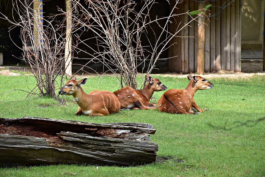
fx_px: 1237
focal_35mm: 168
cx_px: 132
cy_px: 88
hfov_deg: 12.2
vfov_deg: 8.2
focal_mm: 112
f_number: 8
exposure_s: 1/250
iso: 400
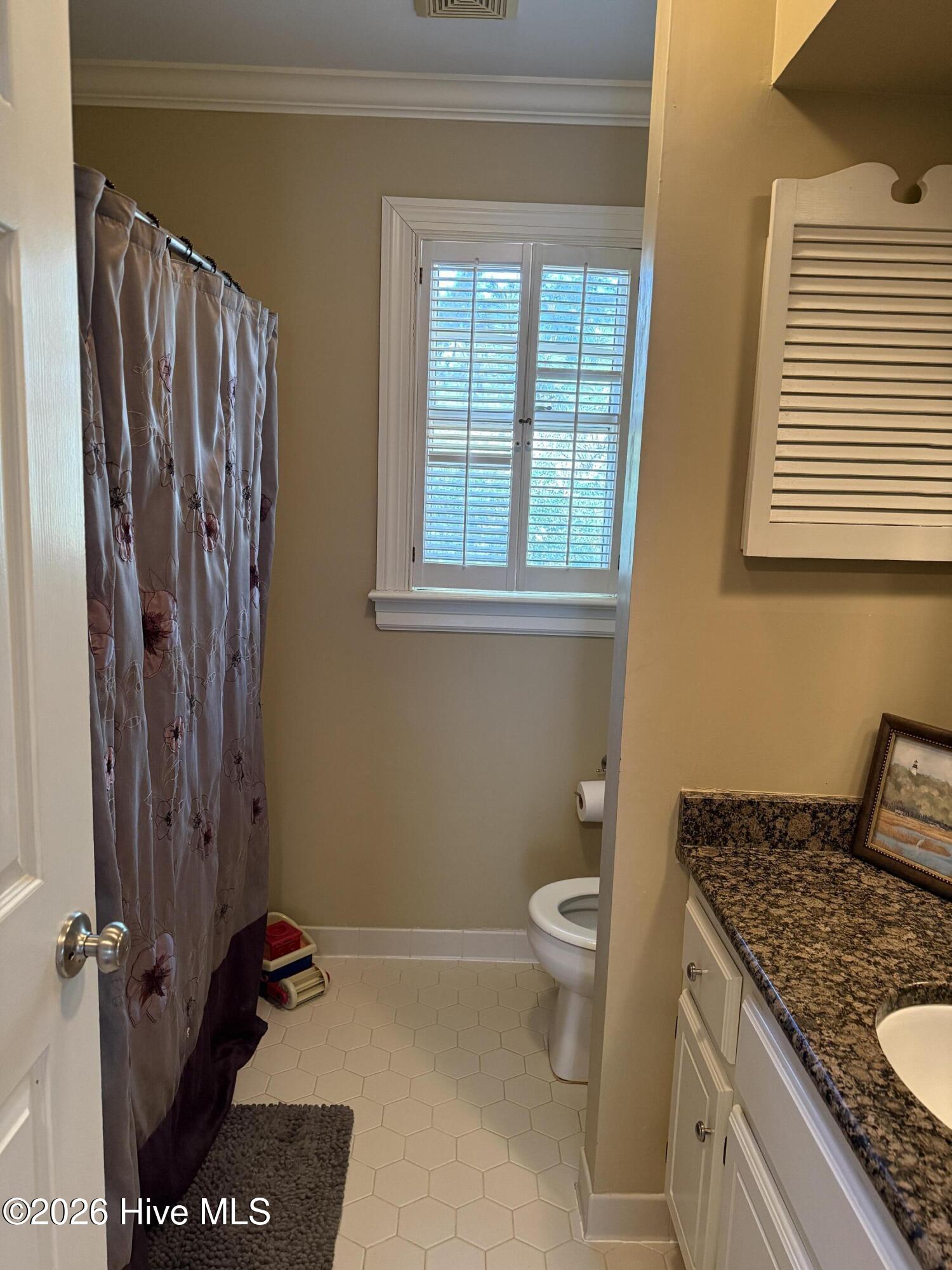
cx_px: 476
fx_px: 880
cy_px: 635
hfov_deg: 56.8
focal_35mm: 24
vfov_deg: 71.6
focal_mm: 6.76
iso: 400
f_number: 1.78
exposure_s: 1/60
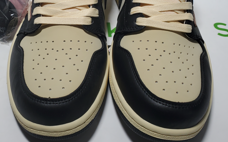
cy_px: 32
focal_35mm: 46
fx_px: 286
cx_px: 92
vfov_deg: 27.5
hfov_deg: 43.3
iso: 50
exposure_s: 1/235
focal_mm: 4.3
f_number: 2.4
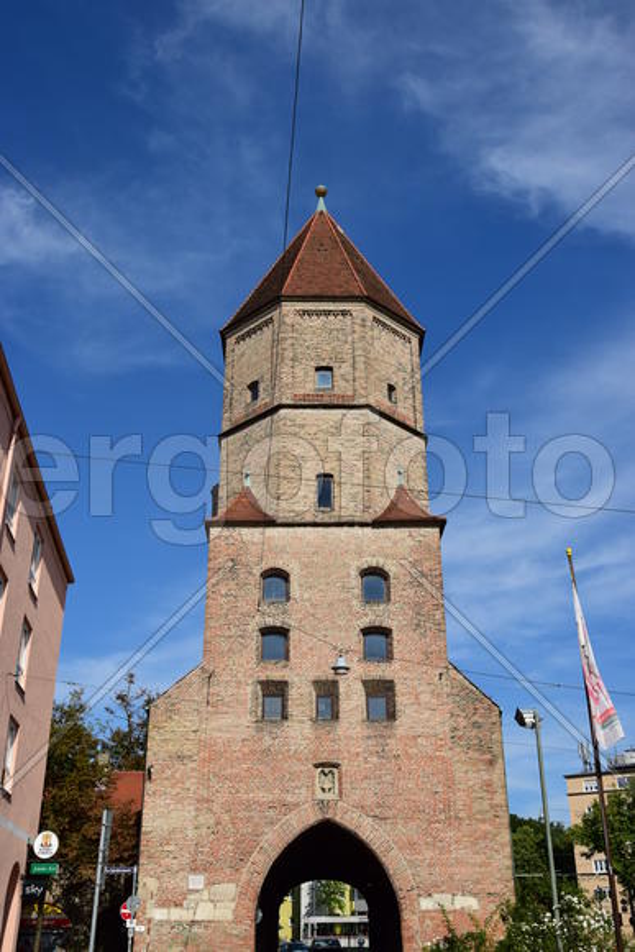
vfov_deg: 53.1
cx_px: 318
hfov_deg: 36.9
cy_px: 476
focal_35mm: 36
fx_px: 952
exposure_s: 1/320
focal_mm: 24
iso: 100
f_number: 9
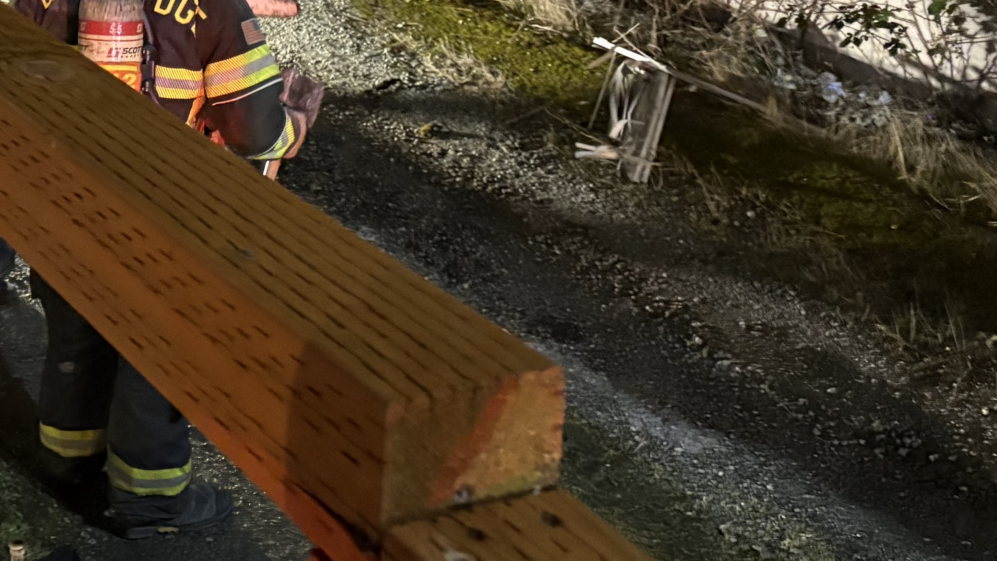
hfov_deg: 30.2
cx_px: -32
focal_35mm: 64
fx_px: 1692
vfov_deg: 17.6
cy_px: -178
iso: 800
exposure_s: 1/30
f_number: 1.6
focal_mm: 5.96
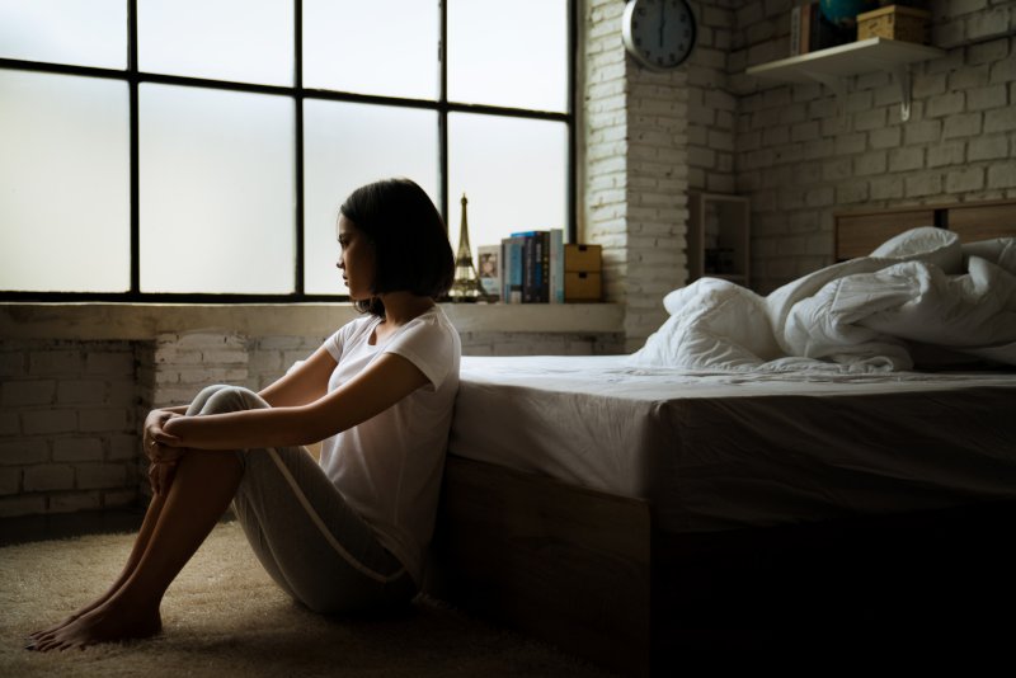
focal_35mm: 43
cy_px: 339
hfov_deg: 45.4
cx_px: 508
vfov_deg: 31.2
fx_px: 1214
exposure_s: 1/40
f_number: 2.8
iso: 200
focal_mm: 43
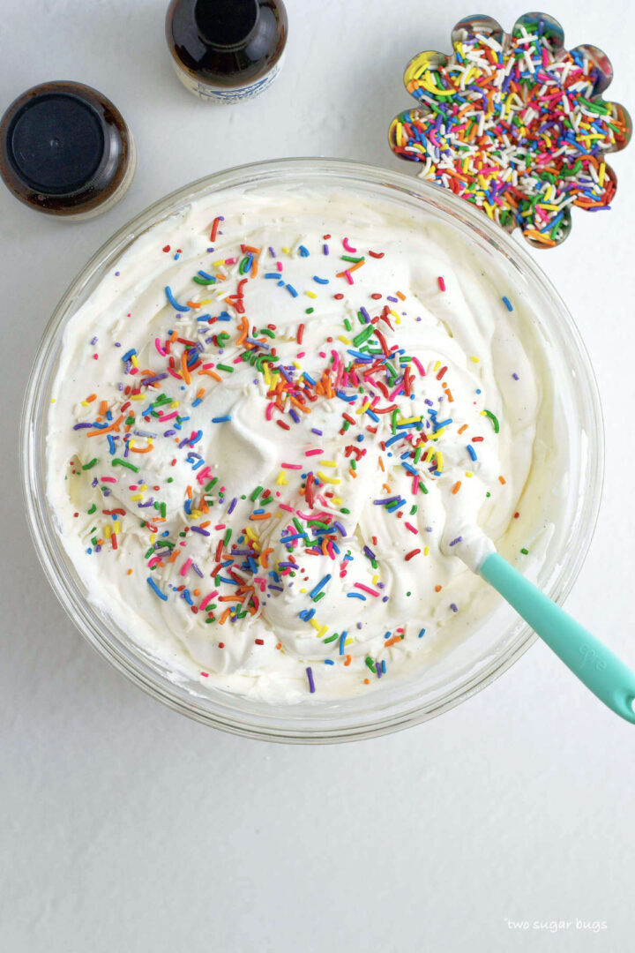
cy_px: 476
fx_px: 1984
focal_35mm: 75
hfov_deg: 18.2
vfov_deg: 27.0
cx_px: 318
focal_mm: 50
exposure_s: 1/160
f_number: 2.8
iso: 200
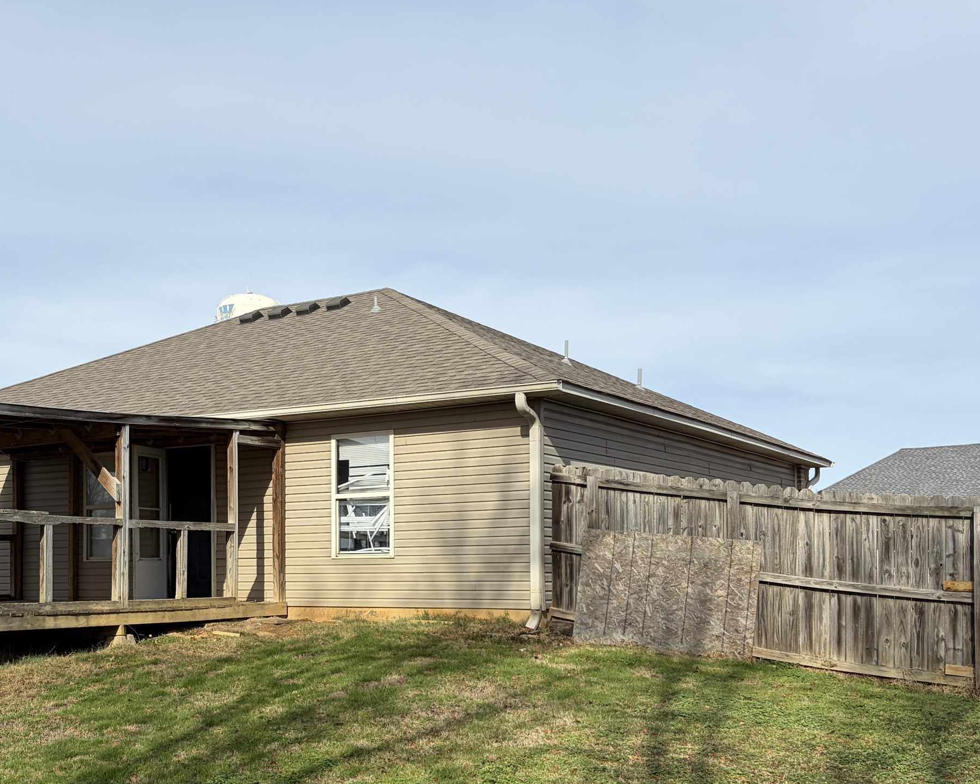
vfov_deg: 34.5
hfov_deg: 42.4
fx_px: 1247
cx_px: 331
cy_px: 531
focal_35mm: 43
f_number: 1.6
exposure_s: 1/3831
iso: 50
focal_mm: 5.96
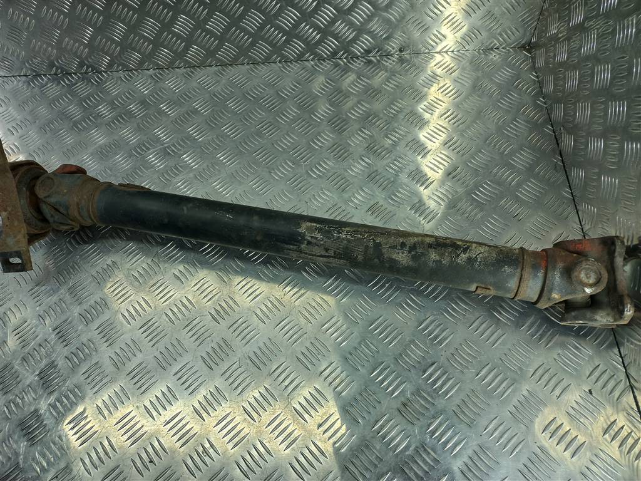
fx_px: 463
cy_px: 240
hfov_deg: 69.4
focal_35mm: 25
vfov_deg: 54.9
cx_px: 320
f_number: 1.8
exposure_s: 1/50
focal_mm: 4.6
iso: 32
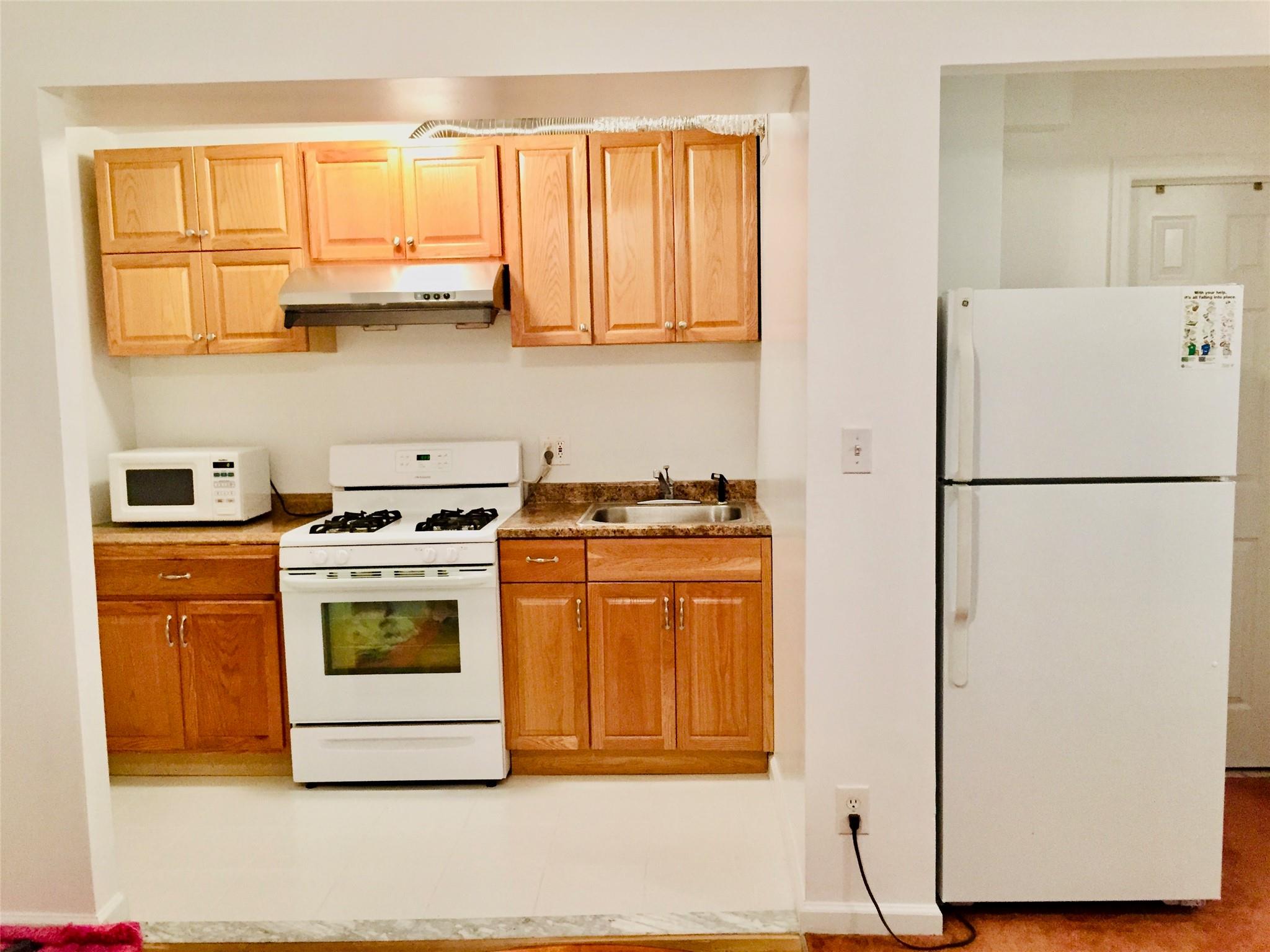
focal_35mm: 29
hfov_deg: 61.7
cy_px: 476
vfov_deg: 48.2
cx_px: 635
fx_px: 1064
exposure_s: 1/30
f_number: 2.2
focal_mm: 4.15
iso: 200
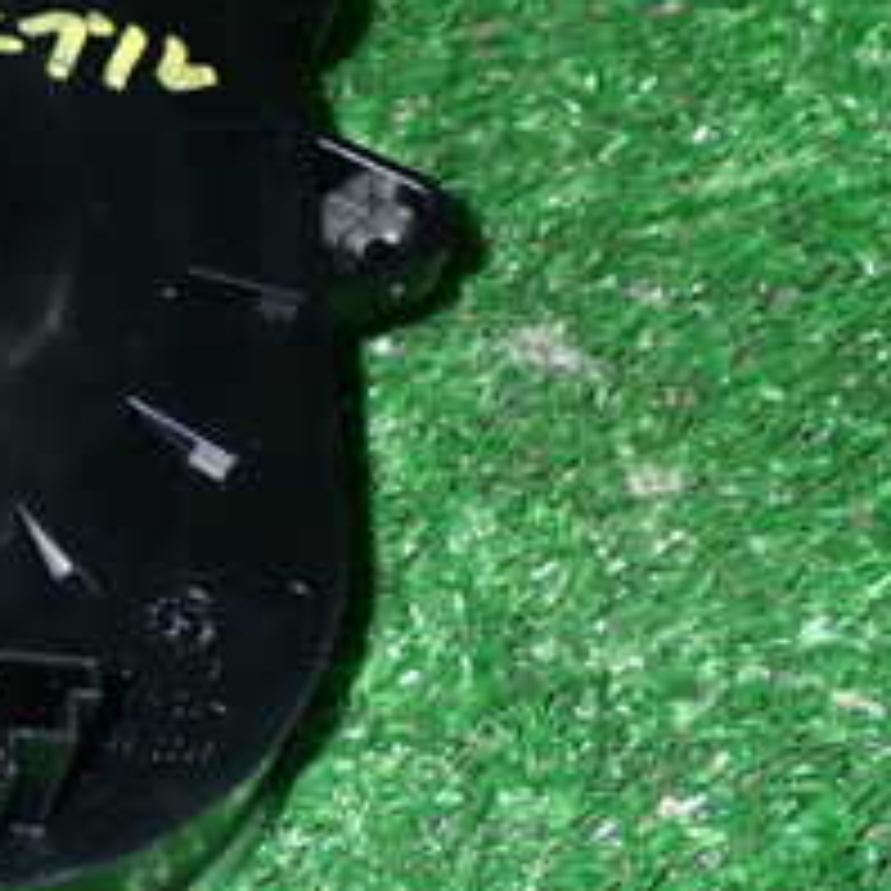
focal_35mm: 126
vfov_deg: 13.8
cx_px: -261
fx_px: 3669
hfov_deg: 13.4
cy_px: 315
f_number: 9
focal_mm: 8.4
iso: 800
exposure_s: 1/50
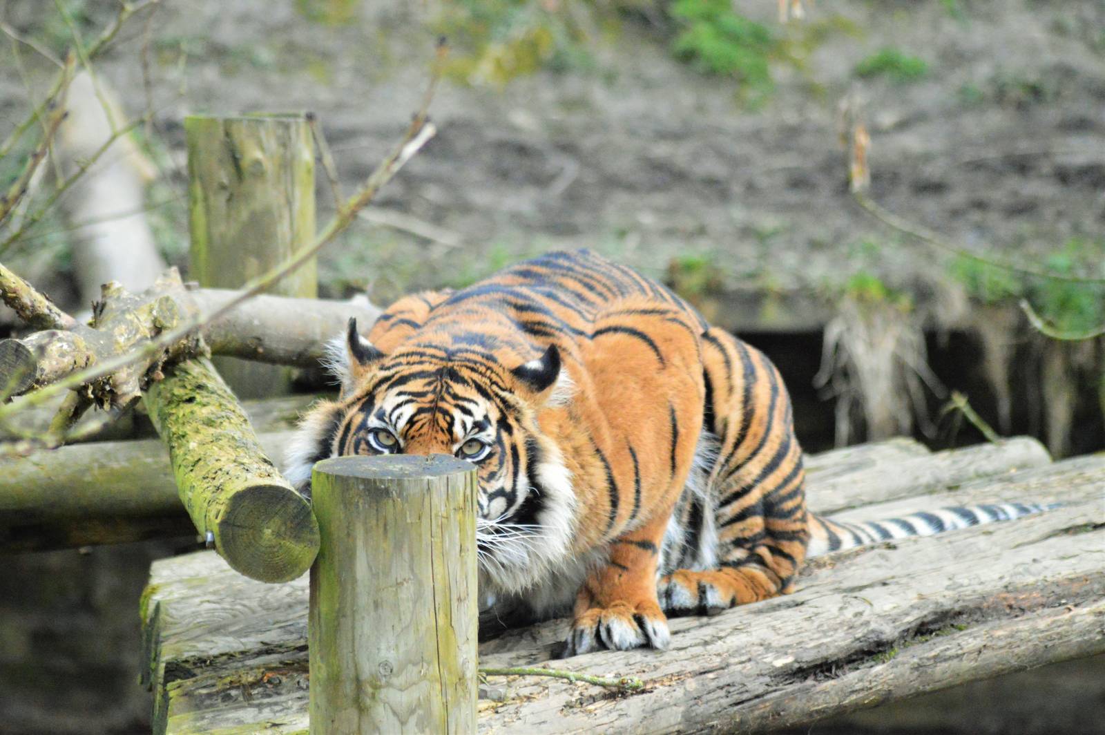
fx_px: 6900
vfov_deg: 6.1
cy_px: 368
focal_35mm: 225
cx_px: 552
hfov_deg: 9.2
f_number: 4.5
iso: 6400
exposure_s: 1/4000
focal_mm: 150
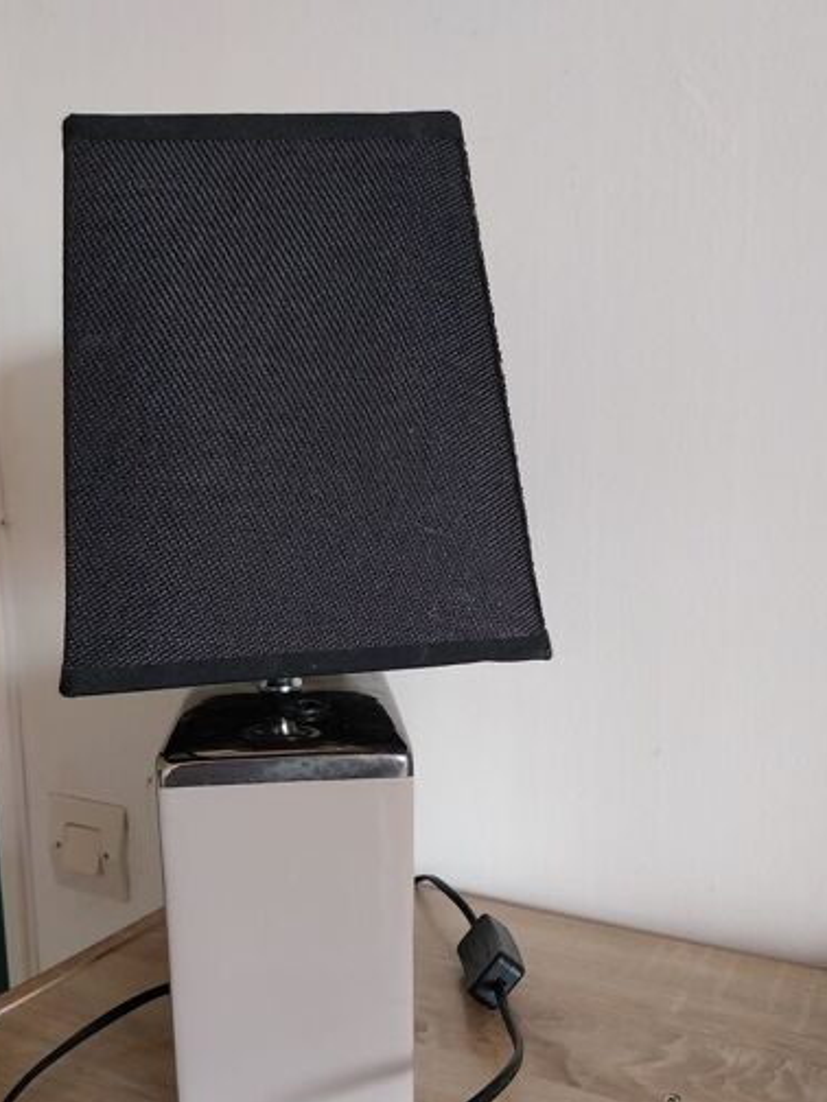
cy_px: 665
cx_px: 354
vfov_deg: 54.9
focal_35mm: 33
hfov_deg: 42.8
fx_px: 1051
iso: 320
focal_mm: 4
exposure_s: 1/50
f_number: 1.8
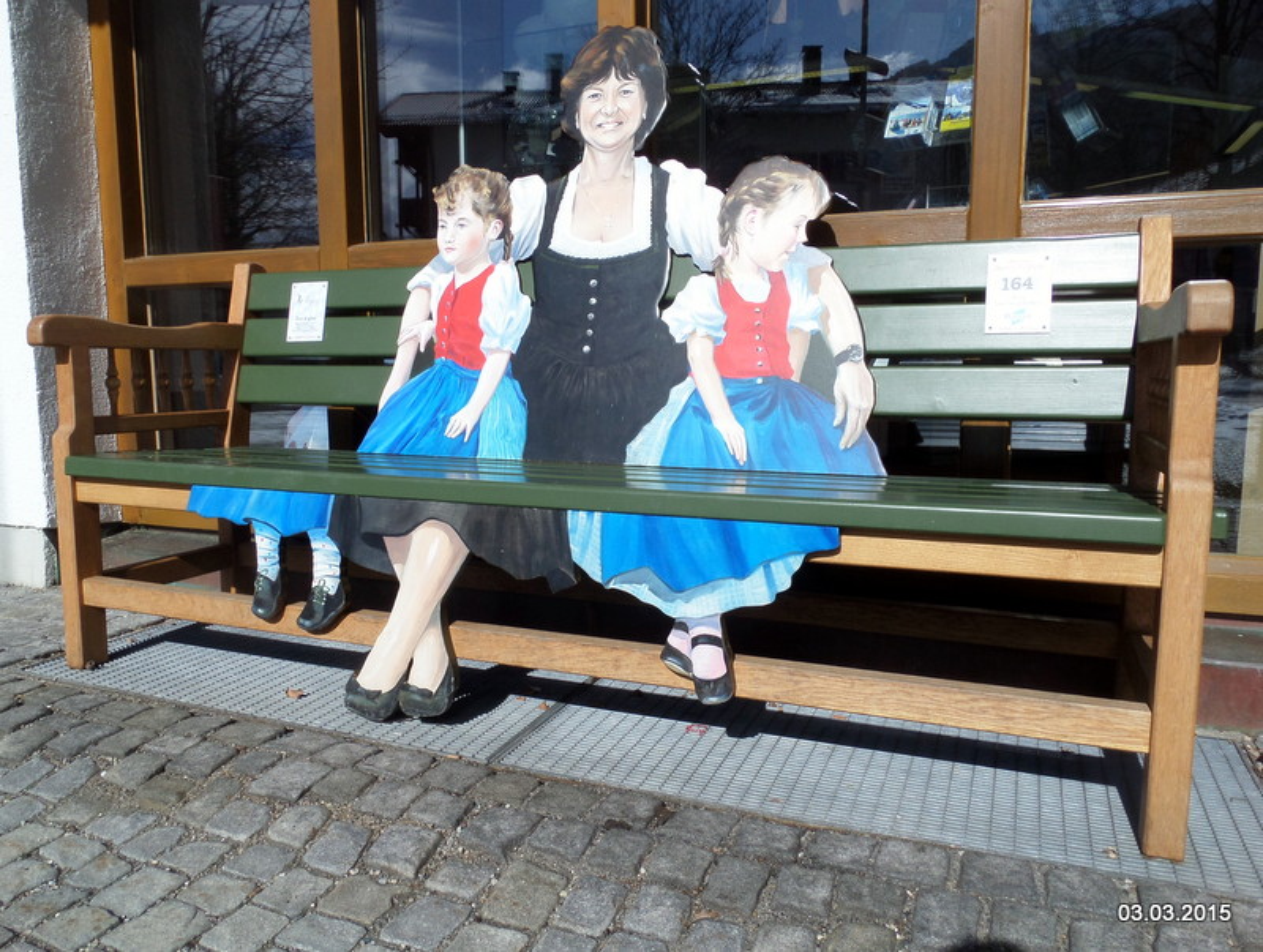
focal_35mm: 24
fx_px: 877
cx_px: 632
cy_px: 476
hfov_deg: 71.5
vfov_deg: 57.0
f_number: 4.6
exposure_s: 1/750
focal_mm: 4
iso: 80
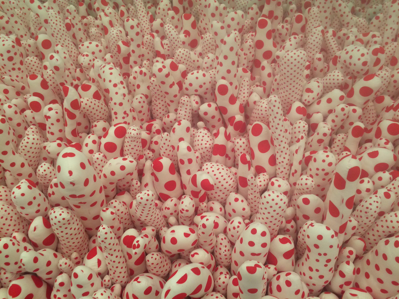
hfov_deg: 61.7
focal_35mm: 29
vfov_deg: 48.2
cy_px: 150
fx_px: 334
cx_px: 200
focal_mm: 4.15
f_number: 2.2
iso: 80
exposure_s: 1/30
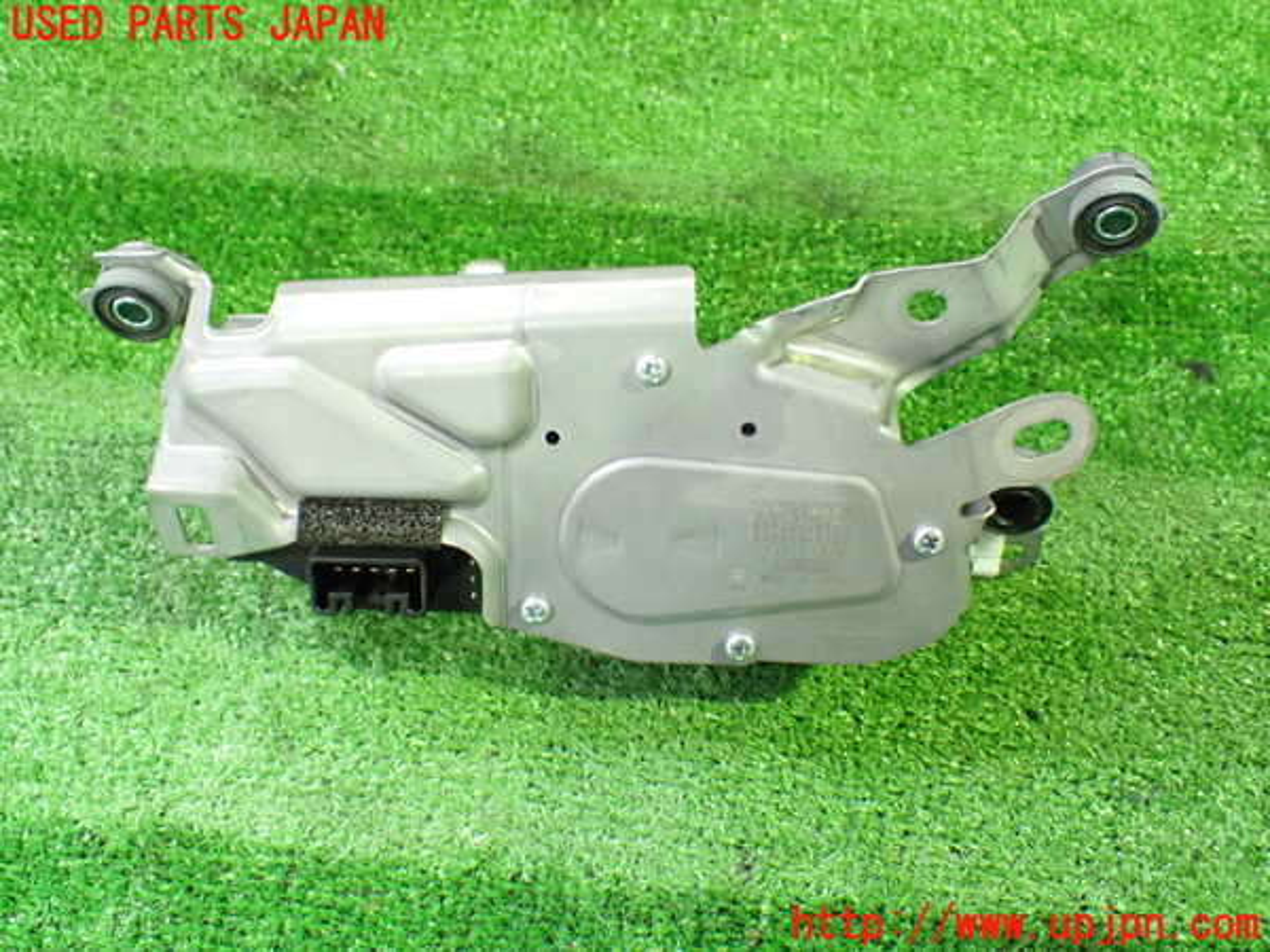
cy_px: 476
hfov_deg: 49.0
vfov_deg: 37.7
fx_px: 1394
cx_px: 635
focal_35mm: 38
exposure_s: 1/40
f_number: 2.7
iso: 1000
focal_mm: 6.83
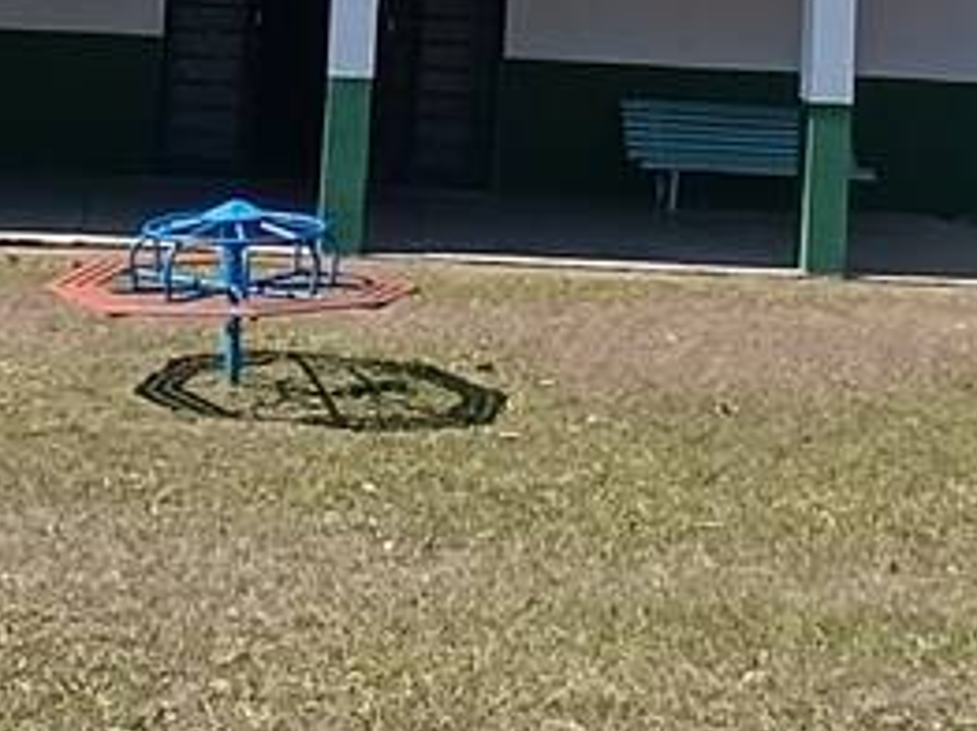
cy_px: -373
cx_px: 470
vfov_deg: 15.4
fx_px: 2481
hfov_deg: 22.3
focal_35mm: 88
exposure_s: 1/697
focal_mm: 1.65
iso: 50
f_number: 2.2
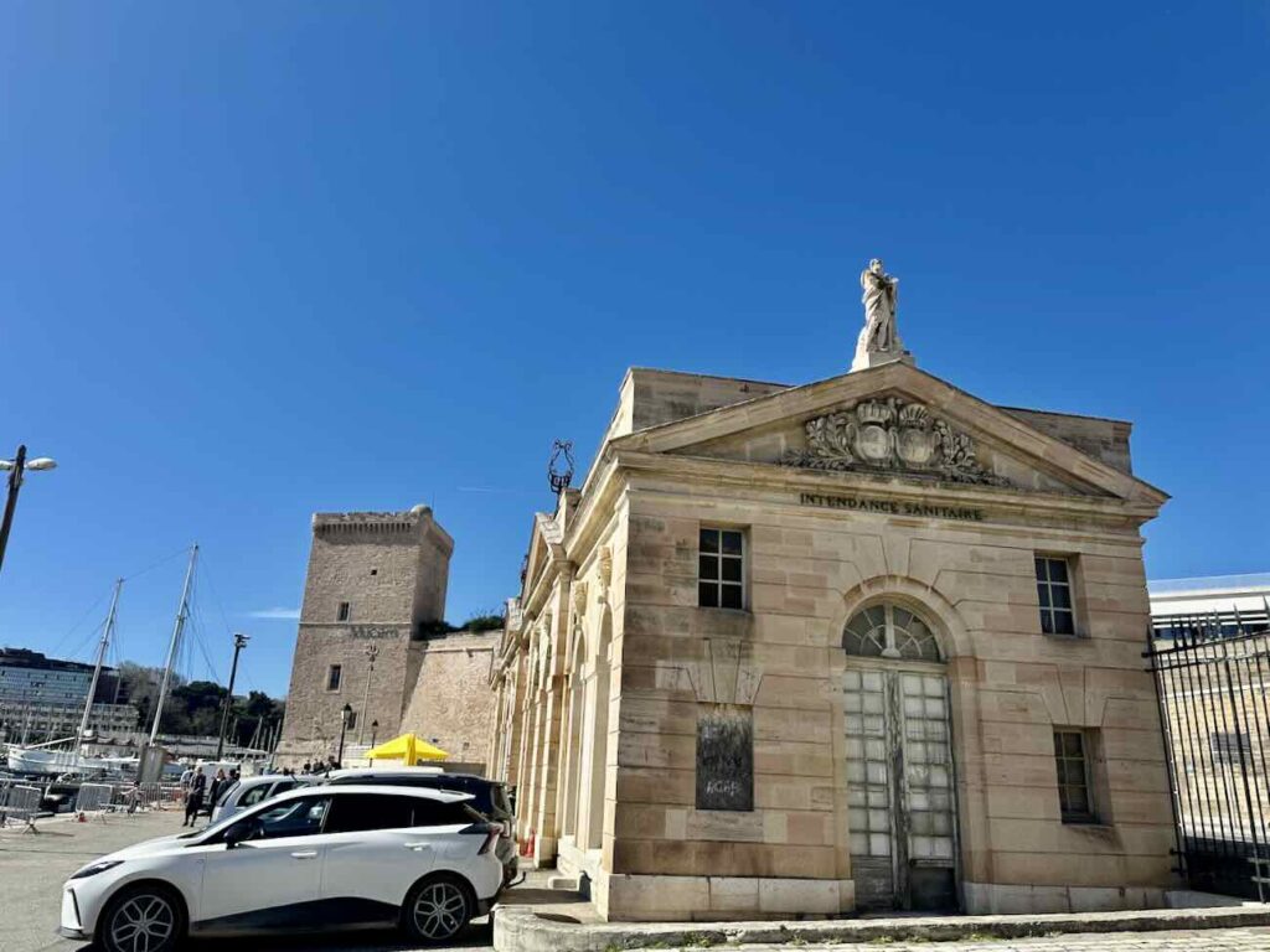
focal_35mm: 24
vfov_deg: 56.8
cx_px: 635
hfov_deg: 71.6
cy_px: 476
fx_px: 881
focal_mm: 6.86
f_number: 1.78
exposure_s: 1/5000
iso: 80
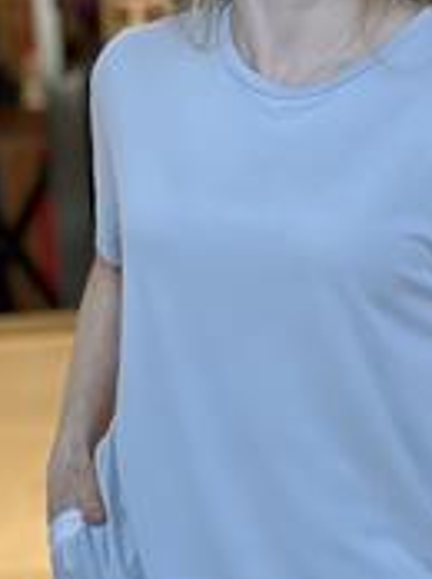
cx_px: 395
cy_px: 225
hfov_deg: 7.8
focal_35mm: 190
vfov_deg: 10.4
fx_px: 3169
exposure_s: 1/100
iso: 125
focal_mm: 9
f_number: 2.8
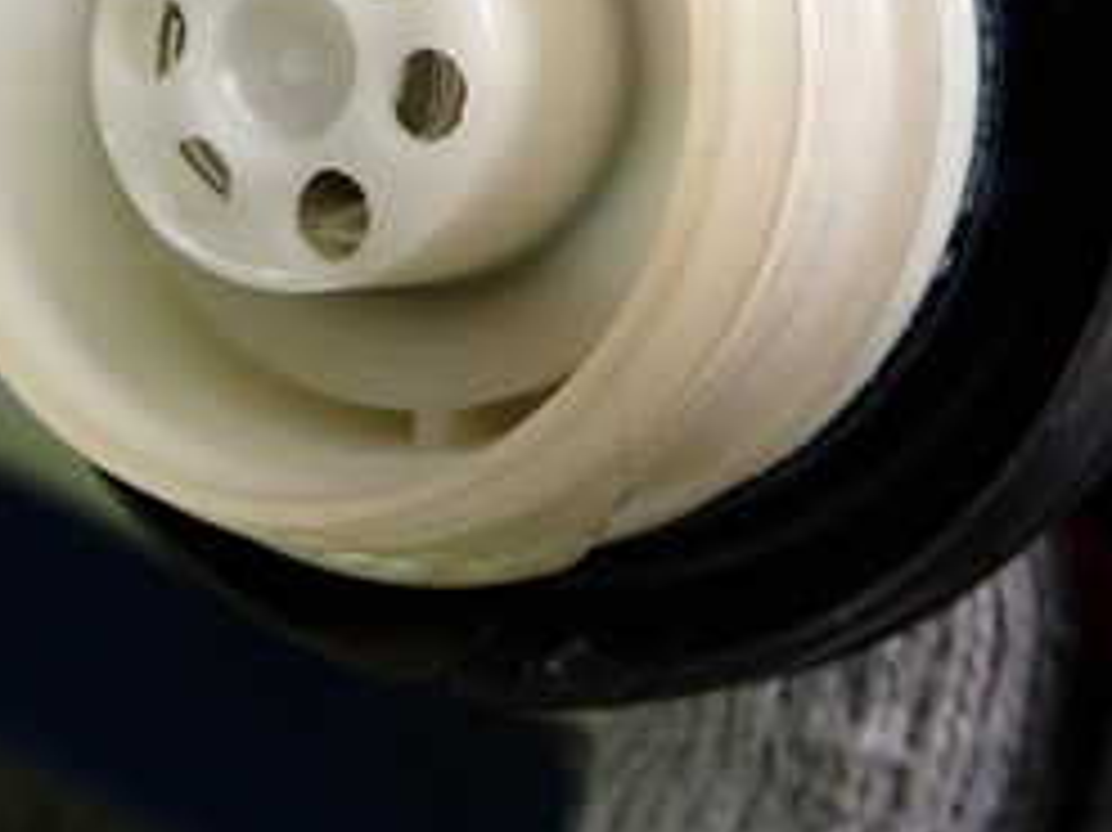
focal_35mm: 73
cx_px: 522
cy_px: 54
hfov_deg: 26.7
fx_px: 2344
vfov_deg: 19.7
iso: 320
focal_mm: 5.4
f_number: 3.2
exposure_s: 1/60
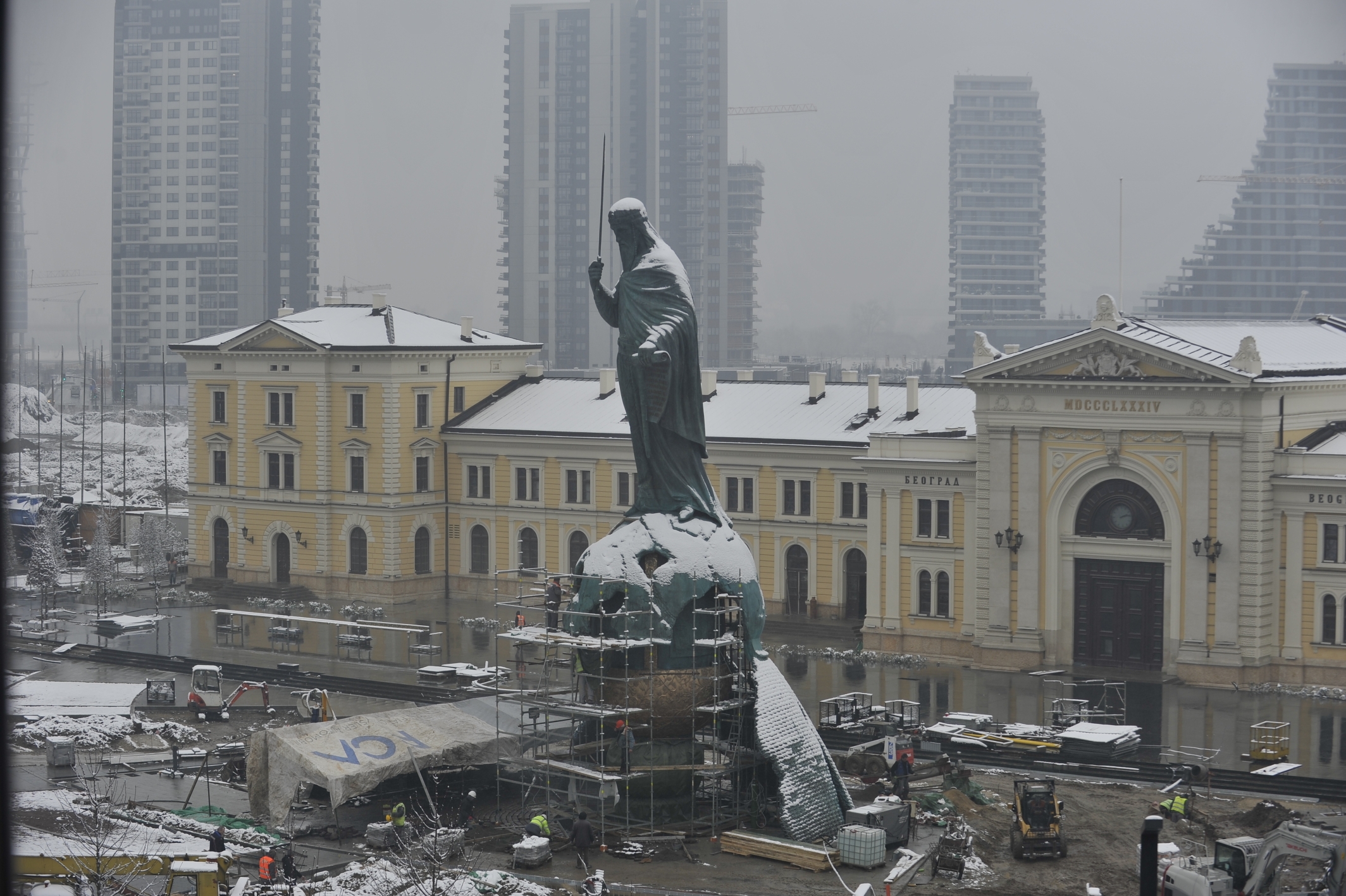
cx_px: 673
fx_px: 2616
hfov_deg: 28.9
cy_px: 448
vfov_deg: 19.4
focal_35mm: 70
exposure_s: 1/80
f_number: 4.5
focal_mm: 70
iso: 200
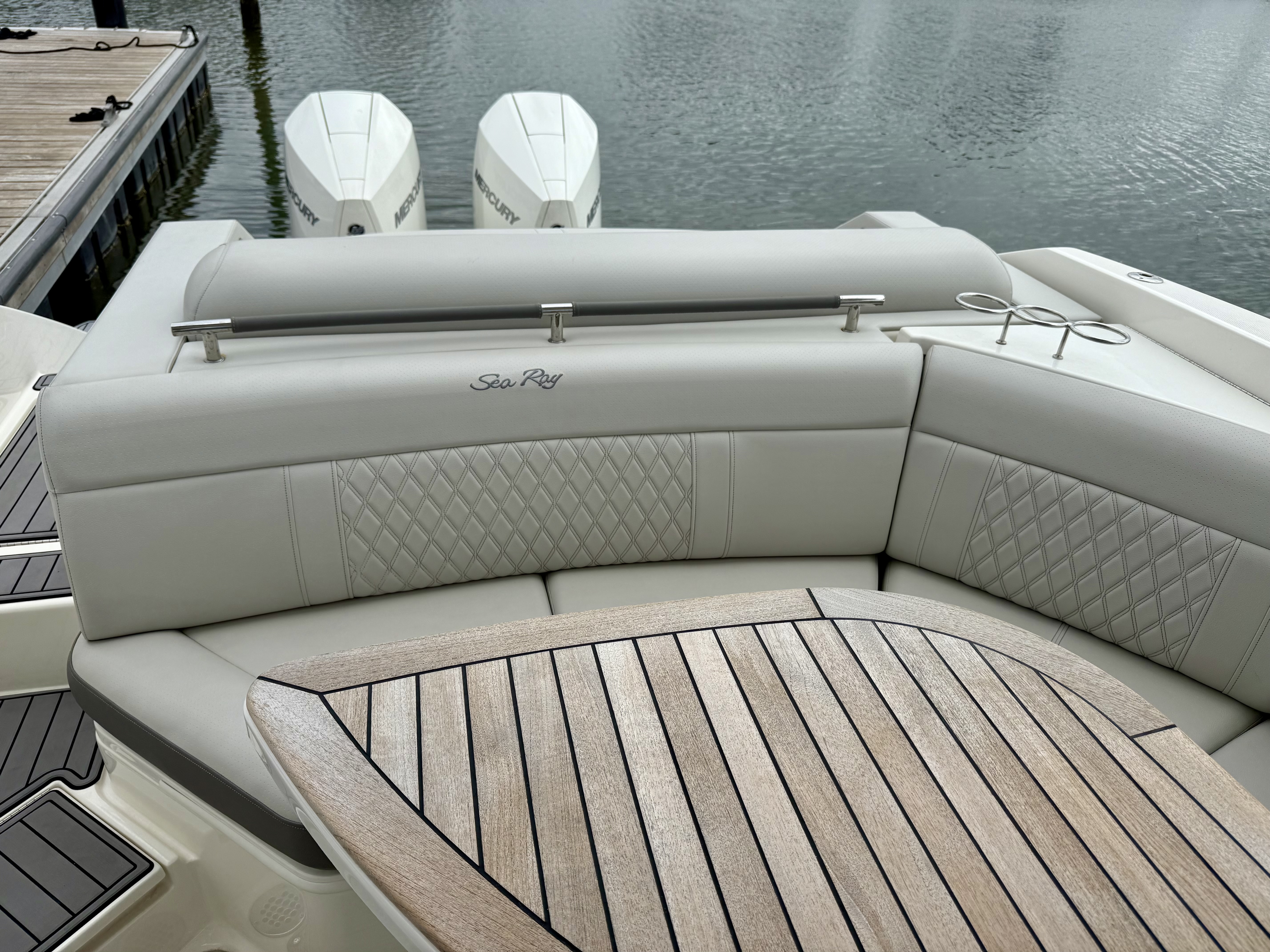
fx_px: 881
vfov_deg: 56.8
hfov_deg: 71.6
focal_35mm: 24
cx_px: 635
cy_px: 476
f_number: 1.78
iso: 80
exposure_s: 1/5714
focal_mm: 6.76
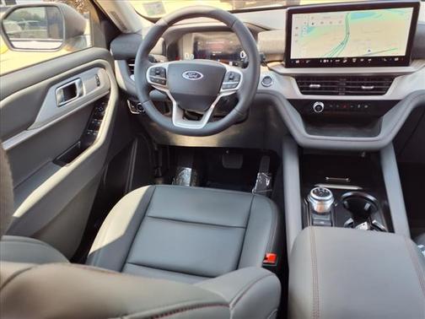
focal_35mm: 27
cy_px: 160
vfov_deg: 51.4
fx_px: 331
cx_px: 212
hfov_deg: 65.3
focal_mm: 3.58
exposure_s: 1/120
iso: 40
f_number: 1.9
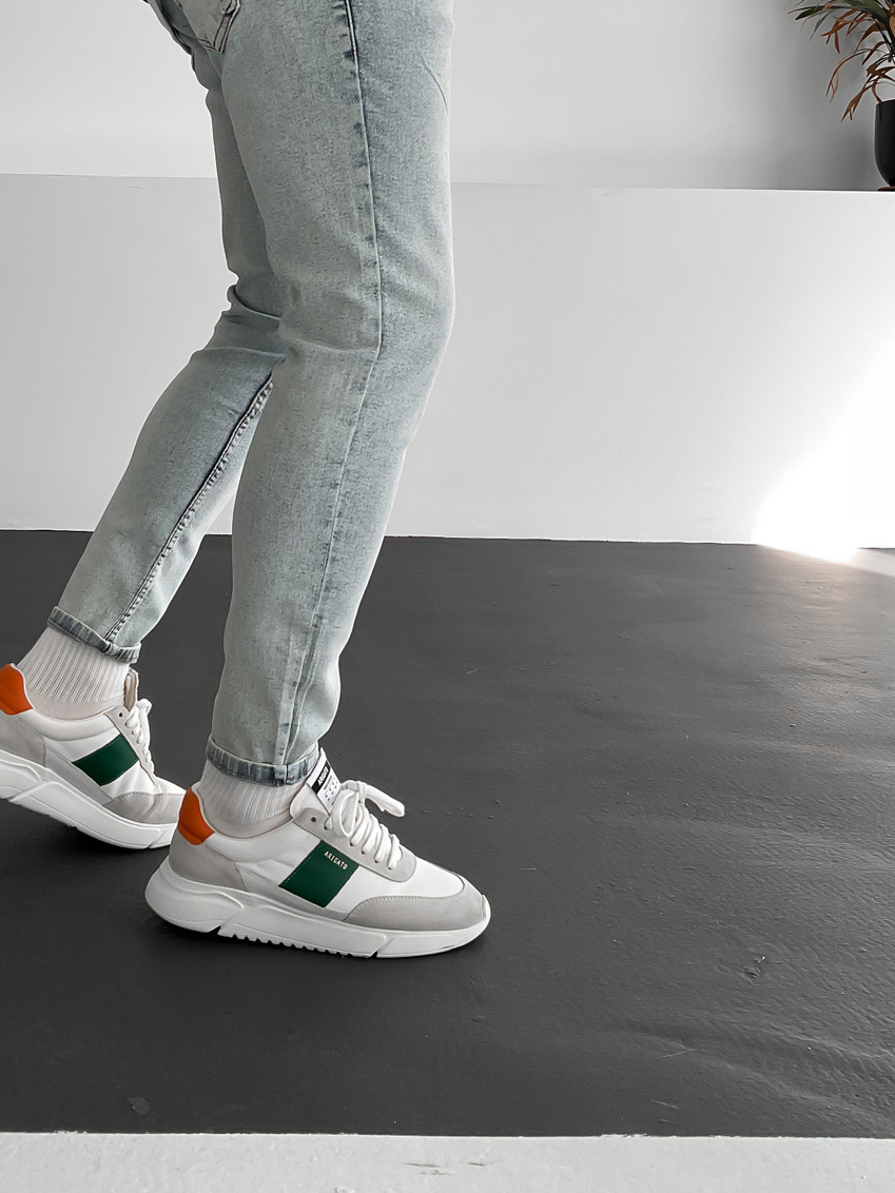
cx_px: 310
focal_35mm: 41
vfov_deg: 44.9
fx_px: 1413
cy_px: 372
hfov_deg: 34.9
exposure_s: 1/120
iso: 16
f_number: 1.8
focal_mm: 3
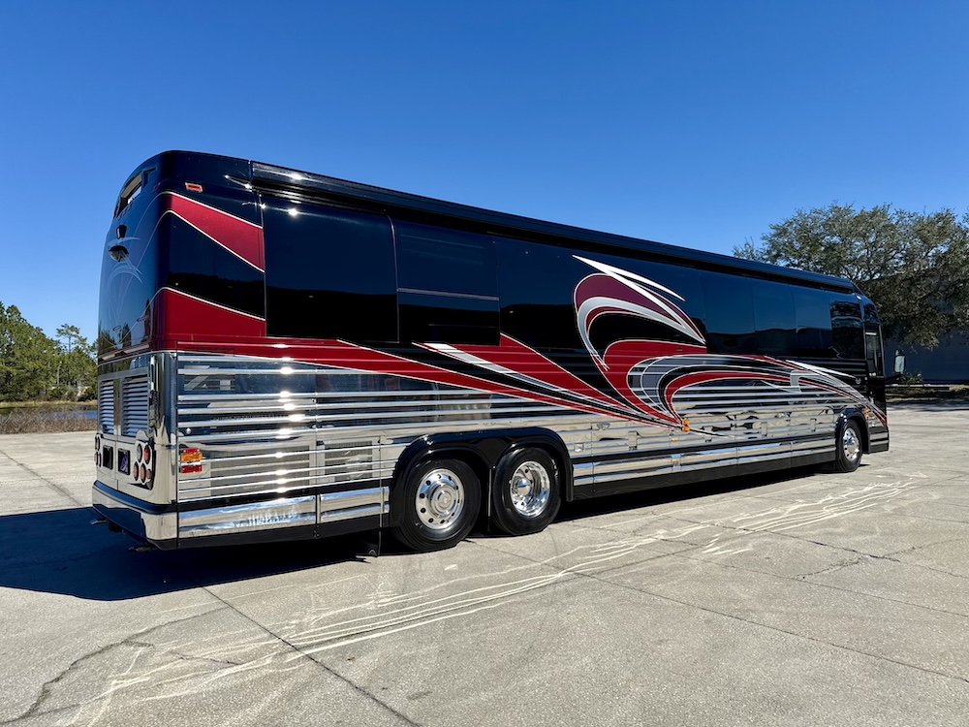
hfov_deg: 71.6
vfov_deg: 56.8
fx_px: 672
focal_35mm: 24
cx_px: 484
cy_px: 364
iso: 80
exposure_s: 1/4975
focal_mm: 6.76
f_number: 1.78
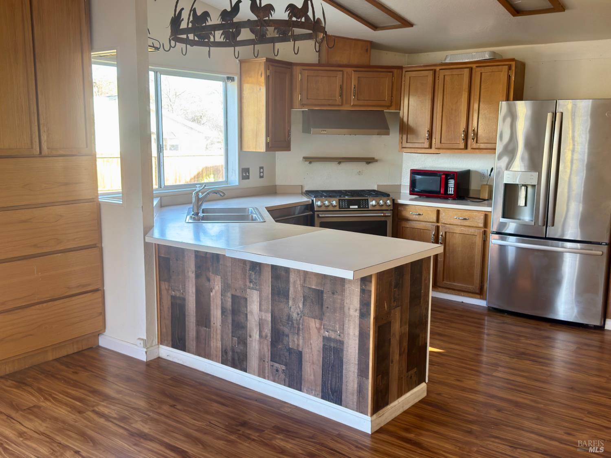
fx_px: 618
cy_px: 229
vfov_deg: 40.7
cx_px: 306
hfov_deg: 52.6
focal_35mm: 35
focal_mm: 6.76
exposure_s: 1/61
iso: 125
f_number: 1.78
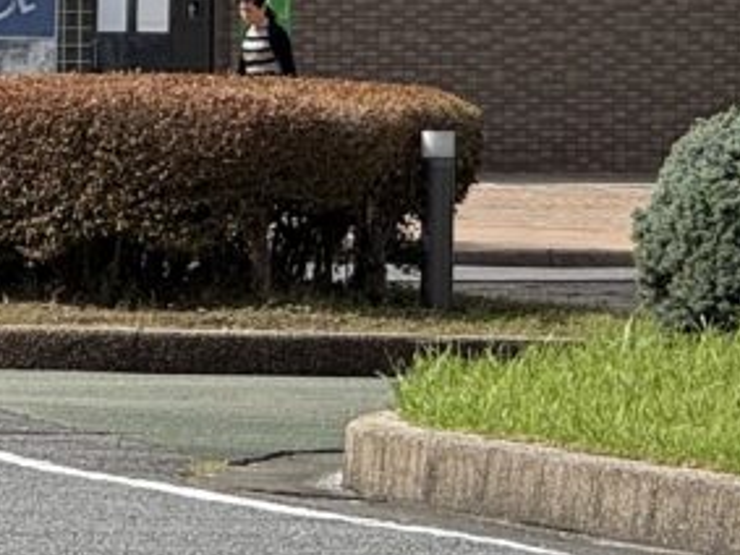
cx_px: 1488
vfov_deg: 2.7
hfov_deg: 3.6
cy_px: -241
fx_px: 11603
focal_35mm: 543
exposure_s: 1/2212
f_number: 2.8
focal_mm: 15.66
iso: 50
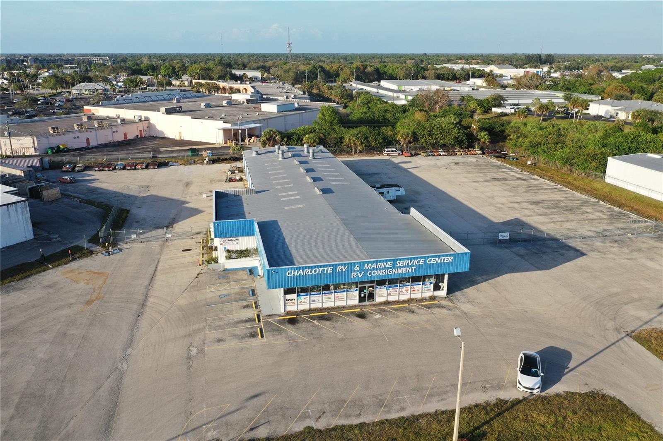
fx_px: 516
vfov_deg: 46.4
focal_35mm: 28
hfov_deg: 65.5
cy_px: 220
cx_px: 332
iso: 100
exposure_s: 1/200
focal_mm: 10.26
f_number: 5
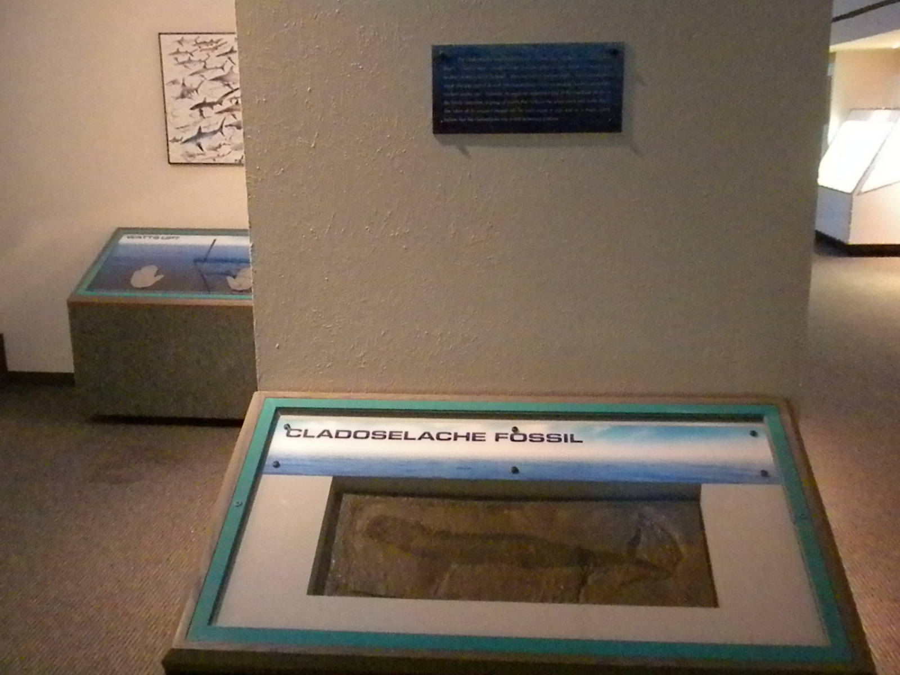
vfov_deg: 38.7
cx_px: 450
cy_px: 338
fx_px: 962
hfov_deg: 50.1
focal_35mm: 37
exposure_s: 1/40.1
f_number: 3.5
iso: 3200
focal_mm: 6.6
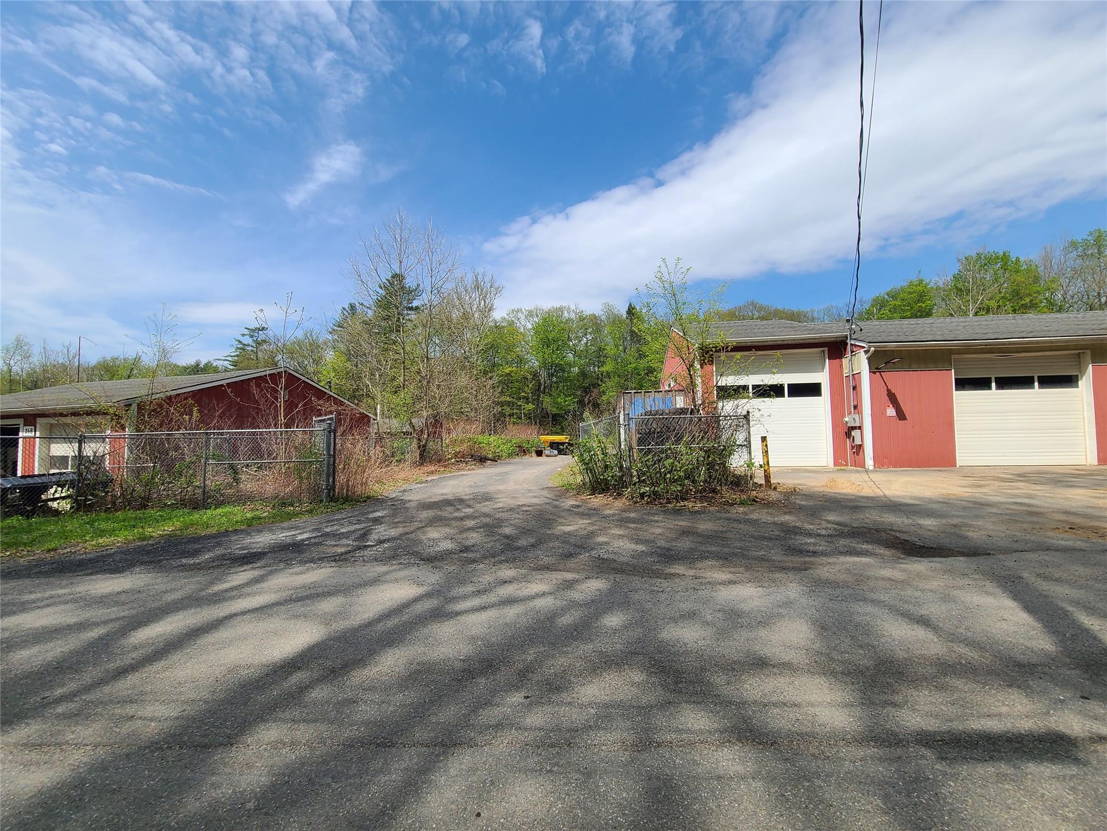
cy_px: 416
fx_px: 416
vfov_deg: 89.9
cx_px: 554
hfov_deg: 106.2
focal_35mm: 13
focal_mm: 2.2
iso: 50
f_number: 2.2
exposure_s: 1/1714
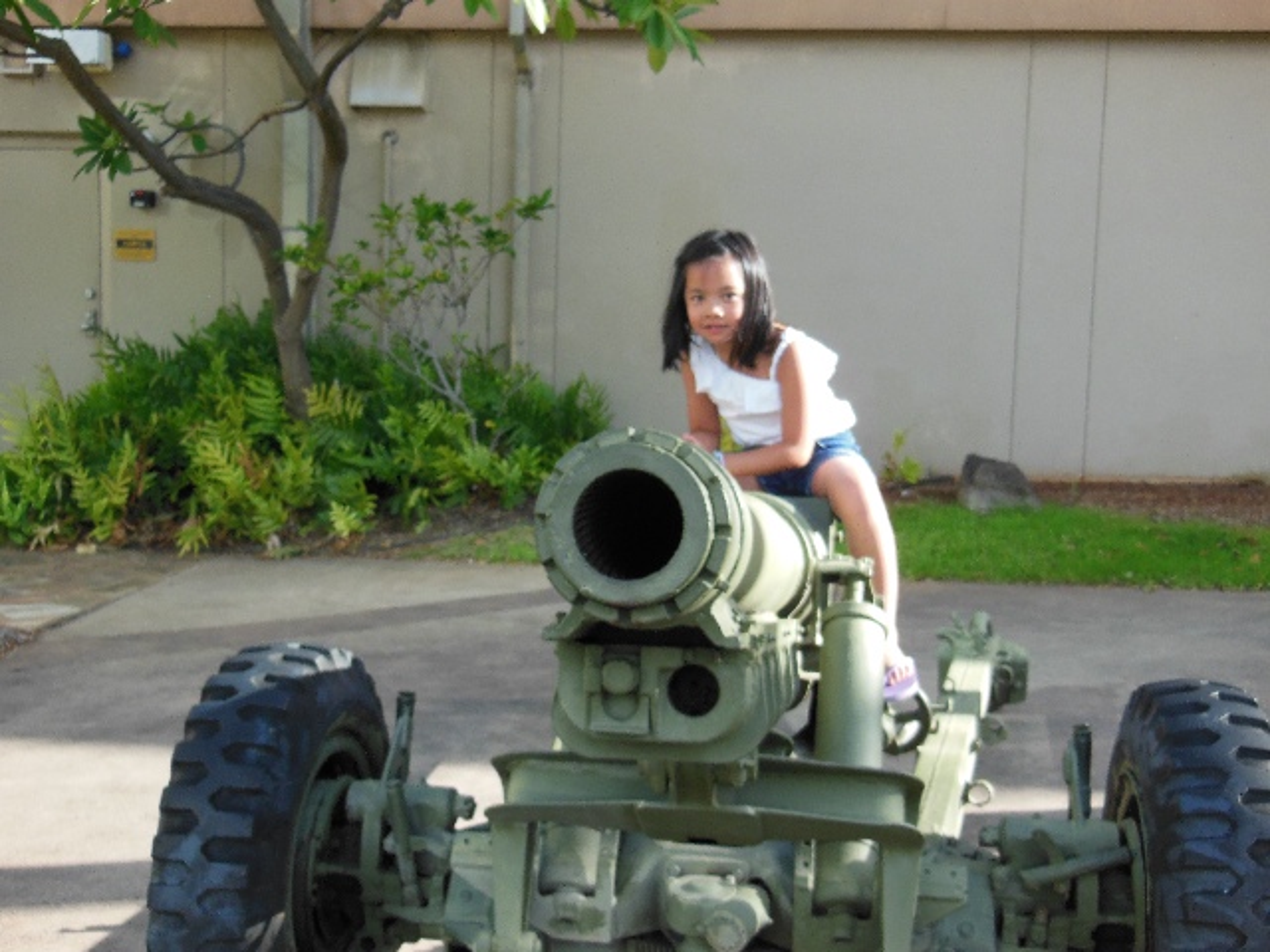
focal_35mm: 45
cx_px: 635
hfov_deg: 42.1
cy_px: 476
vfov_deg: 32.2
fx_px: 1651
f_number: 4.4
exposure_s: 1/250
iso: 250
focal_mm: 8
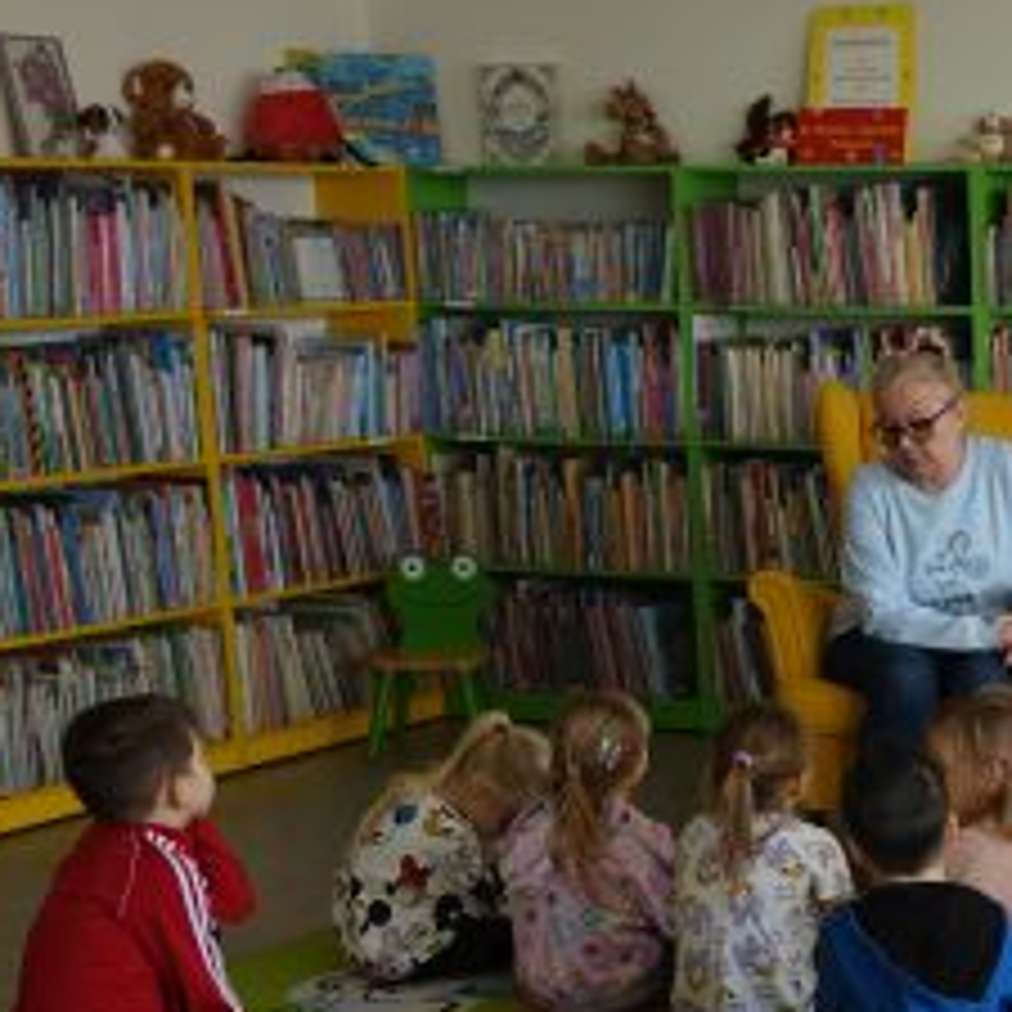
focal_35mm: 87
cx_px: 1376
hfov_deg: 18.3
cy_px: 920
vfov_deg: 19.6
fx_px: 2878
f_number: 2.8
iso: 125
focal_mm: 13.37
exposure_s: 1/100
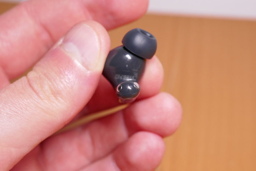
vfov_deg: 16.9
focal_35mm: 81
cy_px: 84
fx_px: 576
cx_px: 132
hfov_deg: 25.1
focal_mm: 28
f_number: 4.7
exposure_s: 1/80
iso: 500
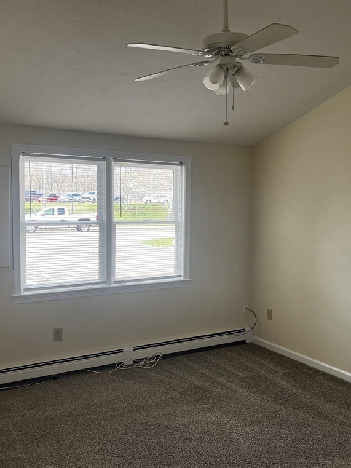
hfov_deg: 40.6
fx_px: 473
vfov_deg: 52.6
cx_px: 199
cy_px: 232
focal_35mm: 35
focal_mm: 5.1
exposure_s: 1/142
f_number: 1.6
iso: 64
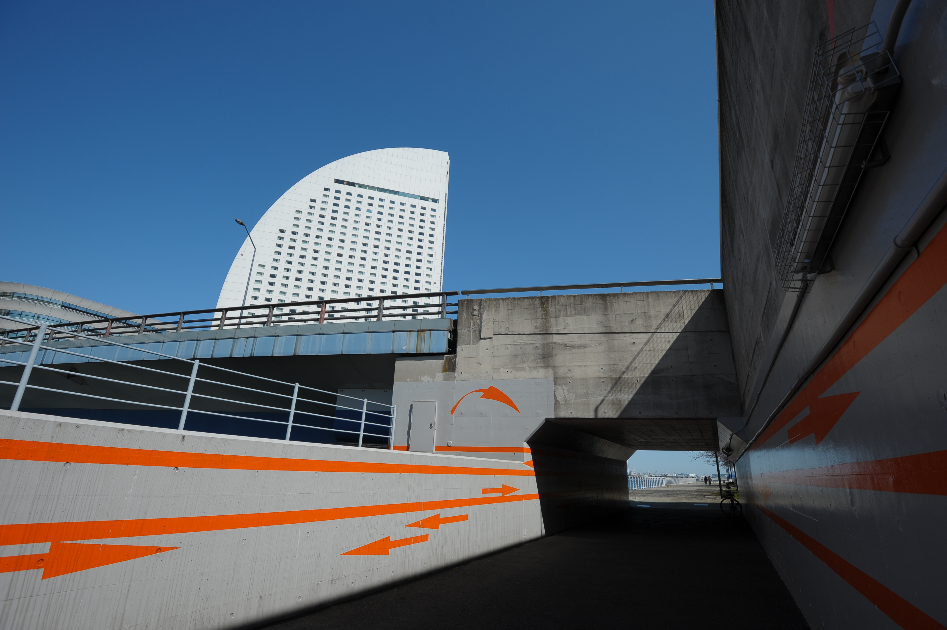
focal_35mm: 16
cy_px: 315
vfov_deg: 73.7
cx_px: 474
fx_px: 421
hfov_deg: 96.8
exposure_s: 1/640
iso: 200
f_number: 8
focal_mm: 16
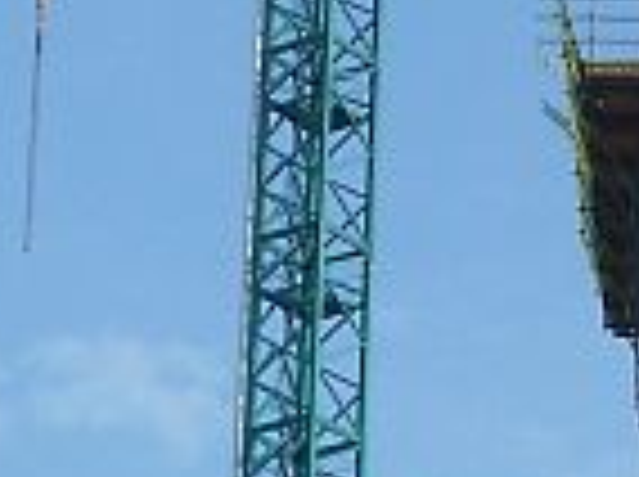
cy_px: 828
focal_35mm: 231
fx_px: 4257
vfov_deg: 6.3
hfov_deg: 8.4
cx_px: 936
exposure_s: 1/500
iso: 80
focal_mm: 5.3
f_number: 4
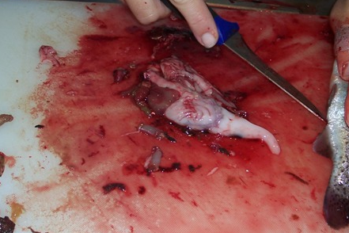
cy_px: 115
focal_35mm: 61
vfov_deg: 22.3
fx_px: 591
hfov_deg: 32.8
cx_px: 202
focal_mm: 7
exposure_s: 1/60
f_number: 3
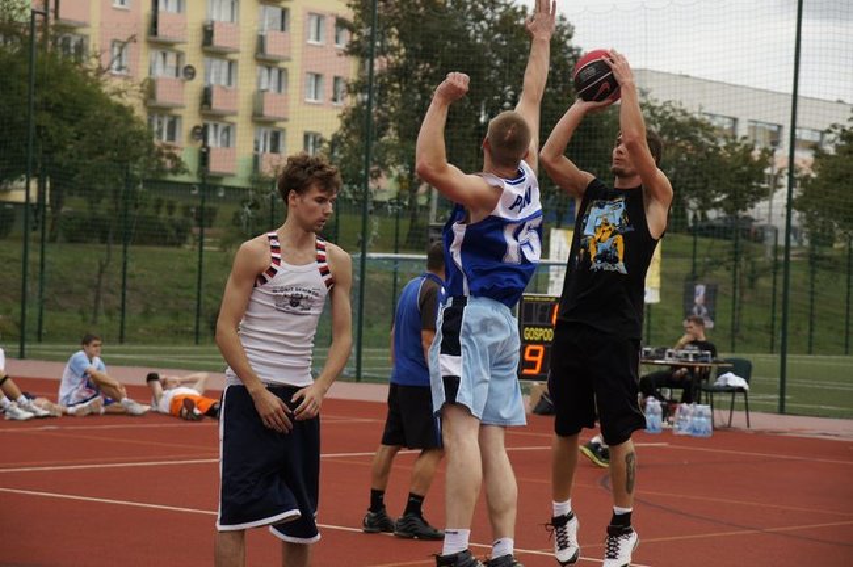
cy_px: 284
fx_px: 2485
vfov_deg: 13.0
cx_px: 426
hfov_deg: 19.5
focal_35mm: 105
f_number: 4.5
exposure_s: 1/800
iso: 200
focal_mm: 70
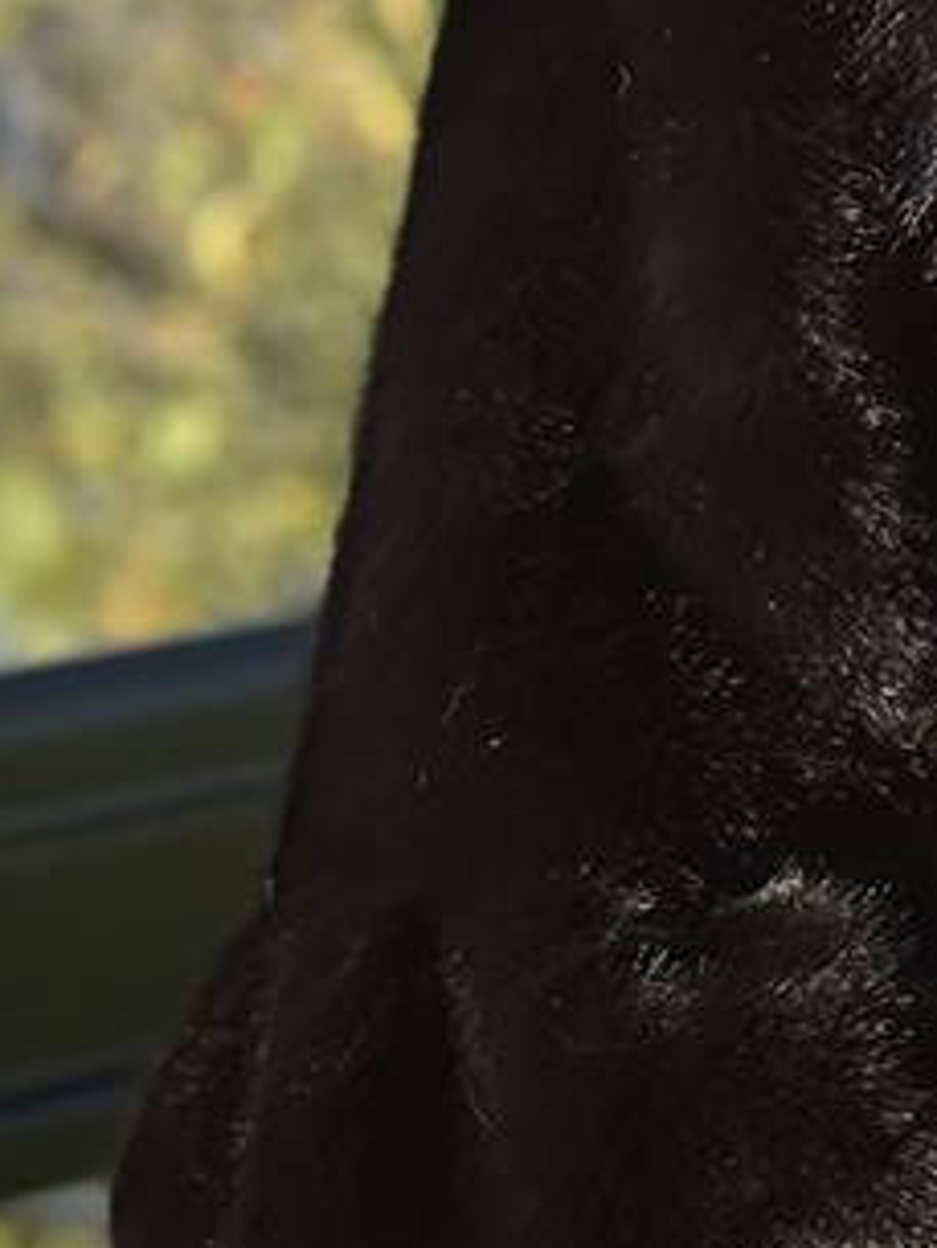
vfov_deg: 9.3
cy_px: 1348
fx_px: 7574
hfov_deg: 6.8
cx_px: 1899
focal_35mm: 210
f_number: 1.78
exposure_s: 1/171
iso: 100
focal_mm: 6.76
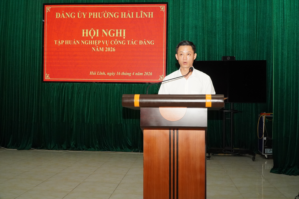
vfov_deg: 36.8
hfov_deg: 53.2
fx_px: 299
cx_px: 150
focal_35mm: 36
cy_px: 100
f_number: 9
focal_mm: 24
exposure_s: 1/125
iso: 3200
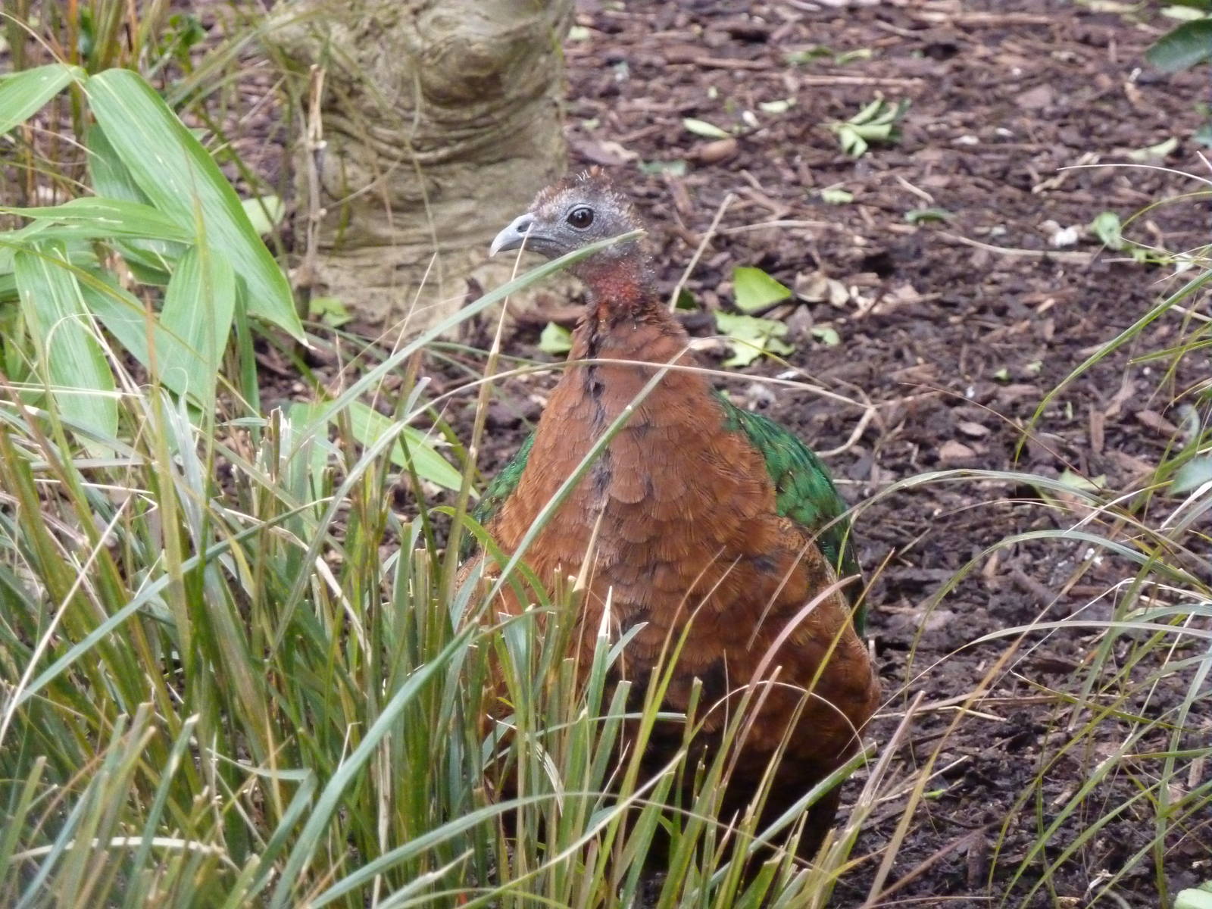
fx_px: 6372
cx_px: 606
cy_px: 454
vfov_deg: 8.2
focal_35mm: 182
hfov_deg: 10.9
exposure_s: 1/80
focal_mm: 29.9
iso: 800
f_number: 4.5
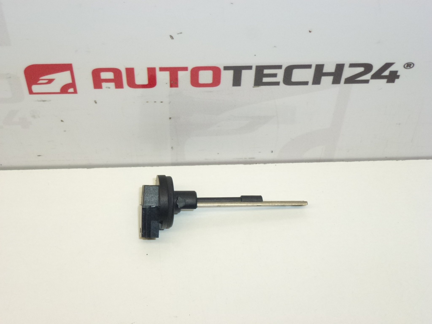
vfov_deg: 22.6
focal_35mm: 65
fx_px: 811
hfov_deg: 29.8
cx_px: 216
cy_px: 162
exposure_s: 1/250
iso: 400
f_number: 4.6
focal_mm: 11.7
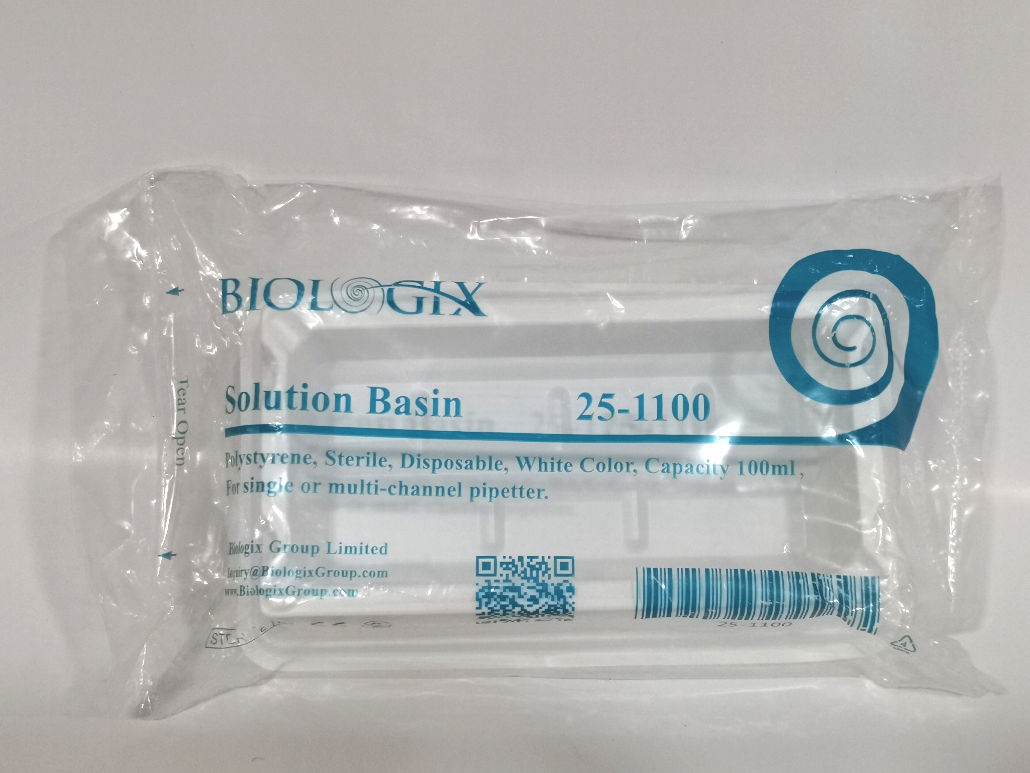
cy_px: 397
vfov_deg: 27.0
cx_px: 505
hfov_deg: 35.5
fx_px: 1607
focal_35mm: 54
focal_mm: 4.75
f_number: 1.8
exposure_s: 1/100
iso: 200
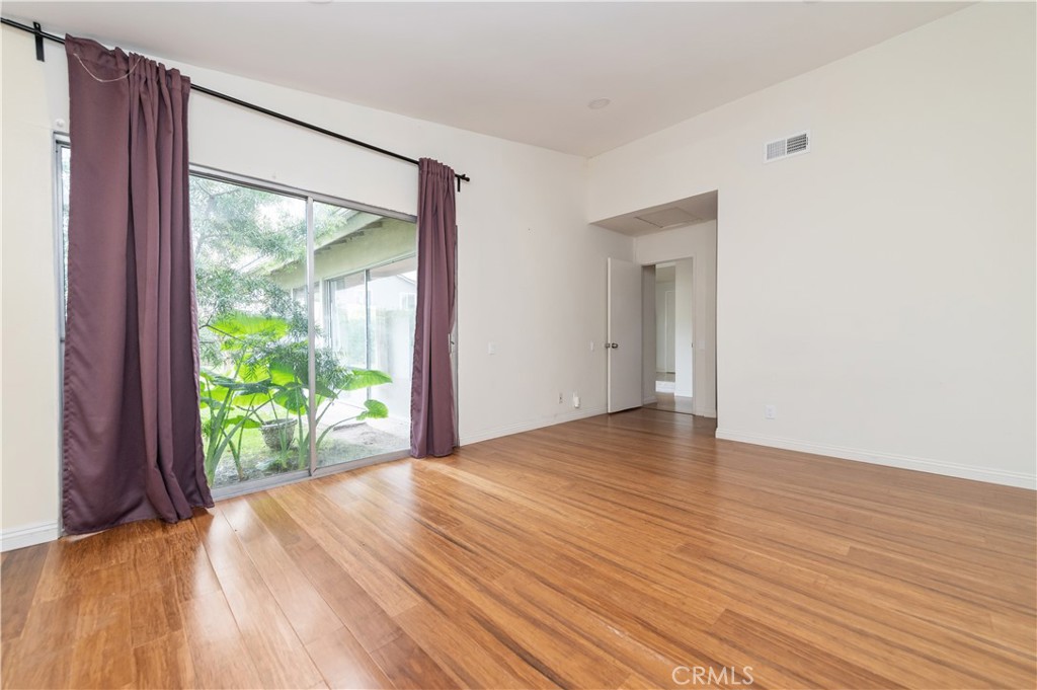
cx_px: 518
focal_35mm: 14
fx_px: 403
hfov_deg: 104.3
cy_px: 345
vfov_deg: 81.1
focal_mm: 14
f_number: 4
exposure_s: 1/60
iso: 1400
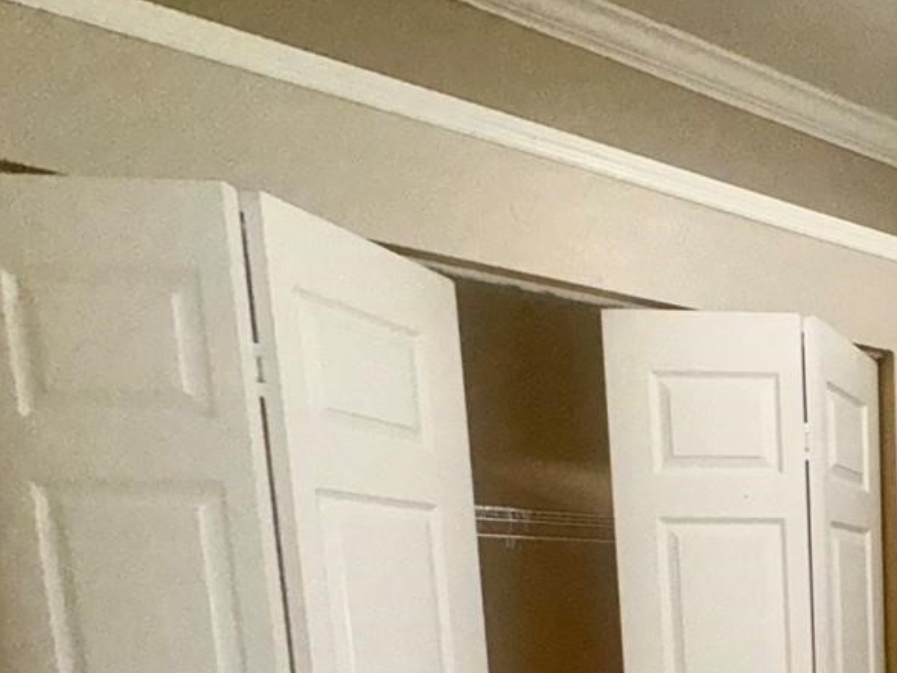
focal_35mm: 38
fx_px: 985
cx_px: 1022
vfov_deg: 32.6
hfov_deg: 38.8
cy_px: 761
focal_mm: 2.22
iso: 200
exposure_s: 1/60
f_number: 2.2
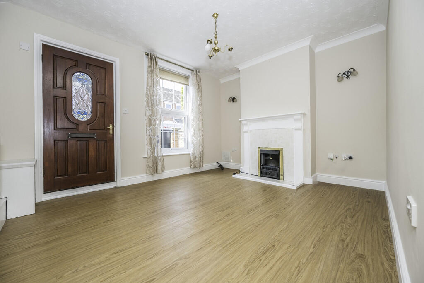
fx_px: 165
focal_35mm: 14
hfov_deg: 104.2
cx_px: 212
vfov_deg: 81.2
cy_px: 142
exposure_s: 1/100
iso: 320
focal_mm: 14
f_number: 6.3
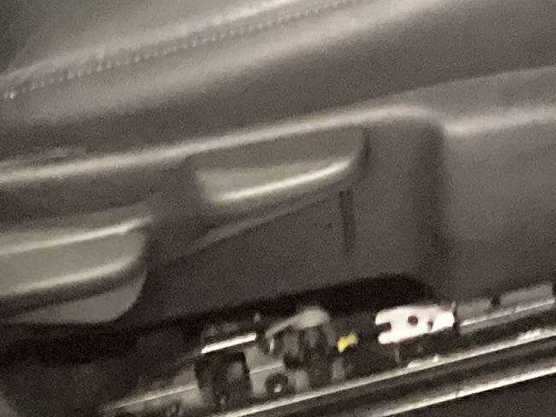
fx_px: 2490
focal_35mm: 155
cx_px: 600
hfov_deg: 12.5
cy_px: -433
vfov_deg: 9.0
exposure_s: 1/25
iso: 800
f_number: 2.4
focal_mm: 3.3
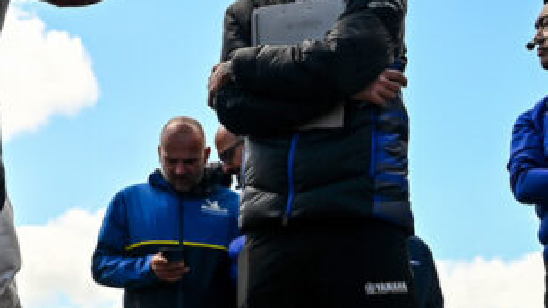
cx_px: -231
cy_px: 42
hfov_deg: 18.2
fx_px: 1551
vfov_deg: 11.3
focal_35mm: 107
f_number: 4
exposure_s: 1/1000
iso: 140
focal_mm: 30.5
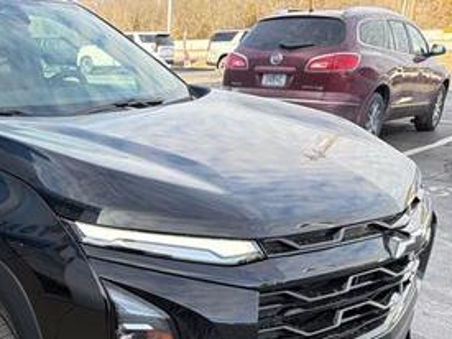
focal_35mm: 44
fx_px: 574
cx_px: 43
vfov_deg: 31.7
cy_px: 285
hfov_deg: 39.7
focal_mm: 6.76
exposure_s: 1/772
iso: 100
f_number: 1.78
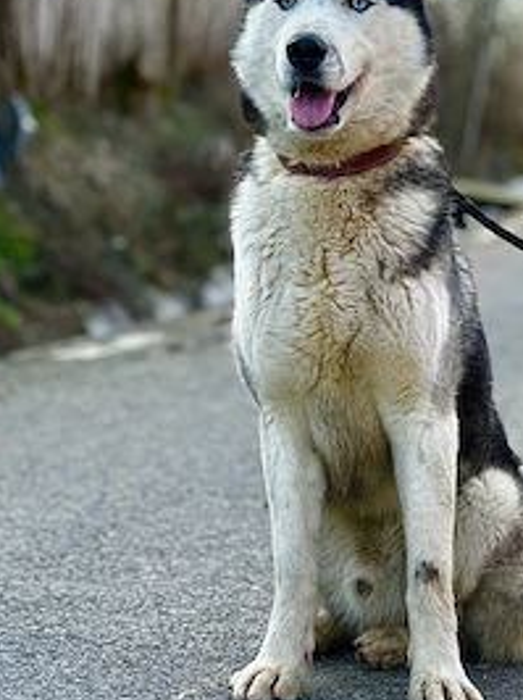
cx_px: 329
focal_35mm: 116
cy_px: 234
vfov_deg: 16.9
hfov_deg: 12.7
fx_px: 2341
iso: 32
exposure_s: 1/164
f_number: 2.8
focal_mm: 9
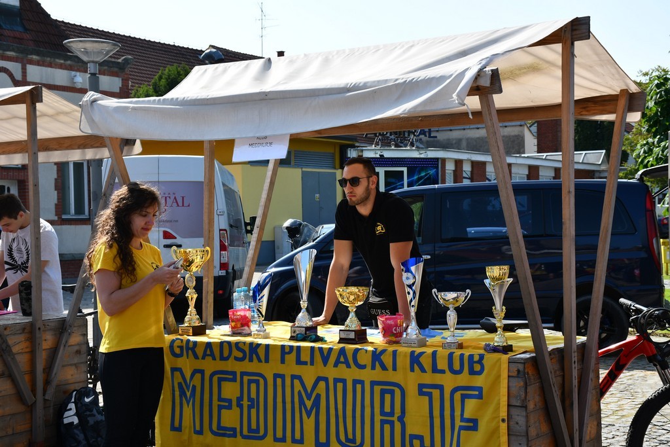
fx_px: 1117
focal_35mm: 60
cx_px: 335
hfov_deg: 33.4
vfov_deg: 22.6
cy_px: 224
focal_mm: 40
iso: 140
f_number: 8
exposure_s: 1/250
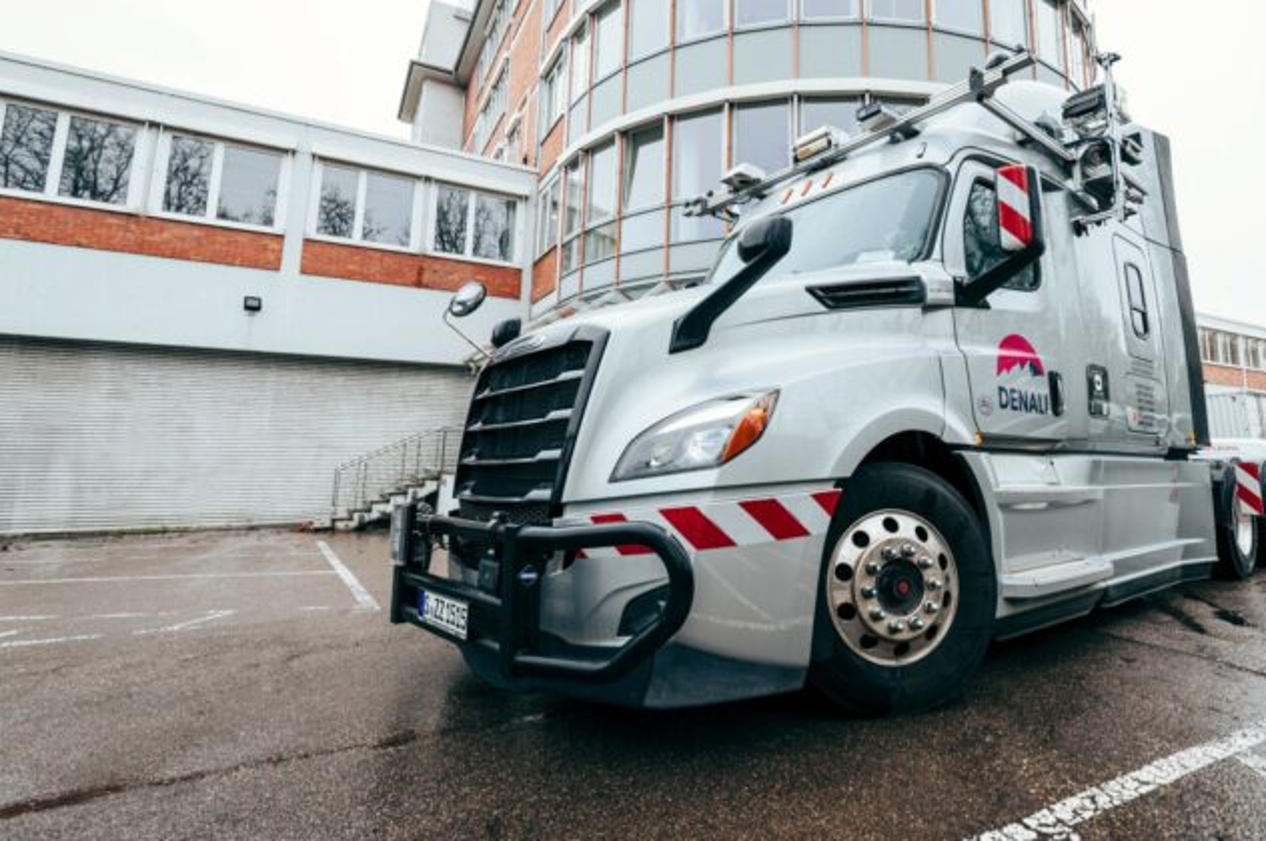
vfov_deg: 64.1
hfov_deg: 85.7
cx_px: 767
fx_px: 667
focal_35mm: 19
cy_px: 354
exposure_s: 1/125
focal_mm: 15
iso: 200
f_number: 4
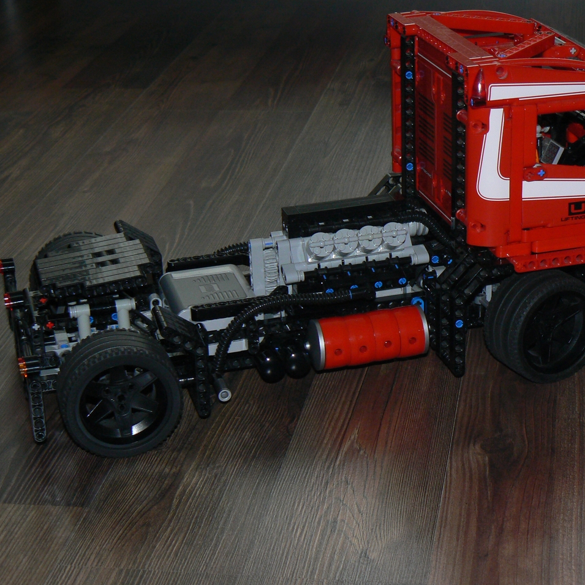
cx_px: 372
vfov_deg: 22.5
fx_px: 1472
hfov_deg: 22.4
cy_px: 292
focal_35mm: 77
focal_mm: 10.9
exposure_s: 1/30
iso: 100
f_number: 3.2
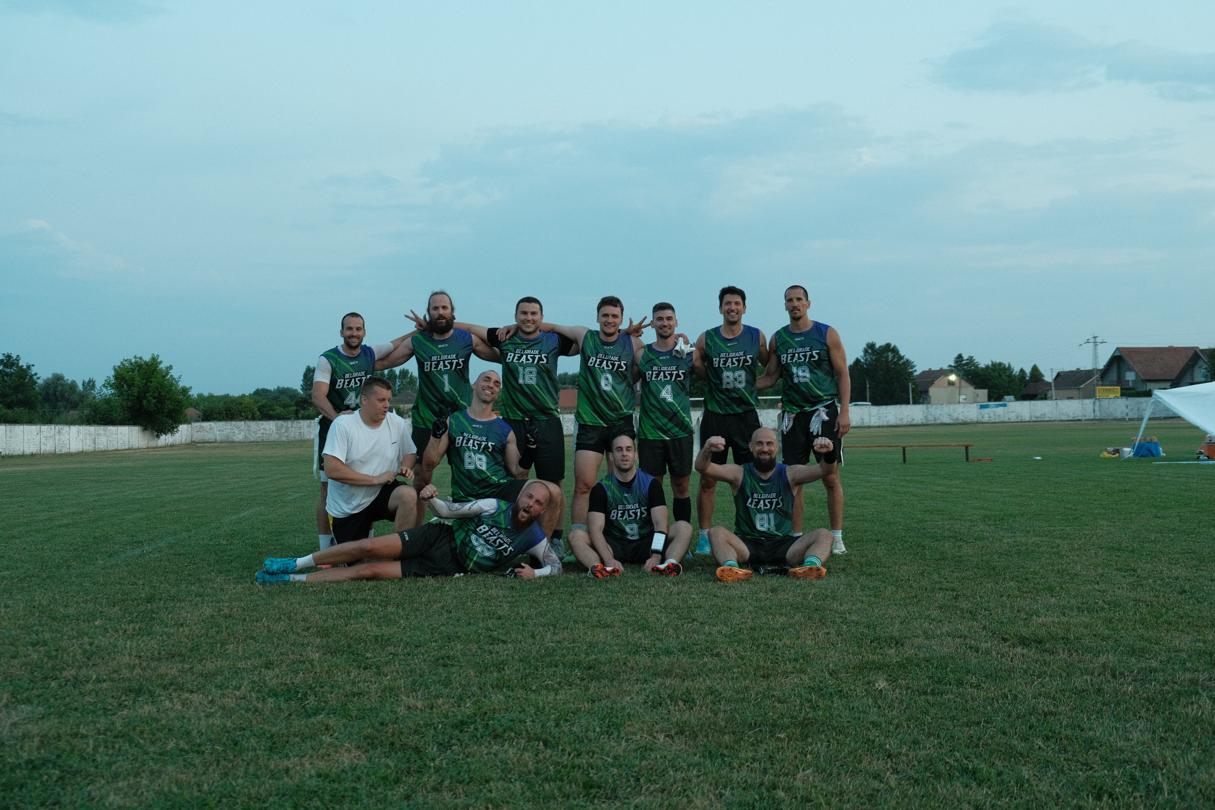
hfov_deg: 53.1
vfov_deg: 36.9
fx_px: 1215
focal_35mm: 36
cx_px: 608
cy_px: 405
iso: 1250
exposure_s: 1/80
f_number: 3.2
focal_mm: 24.3
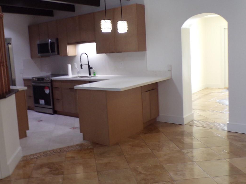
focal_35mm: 37
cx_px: 97
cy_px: 74
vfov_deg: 38.5
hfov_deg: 49.8
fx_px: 263
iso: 171
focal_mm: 4.3
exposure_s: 1/34
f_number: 3
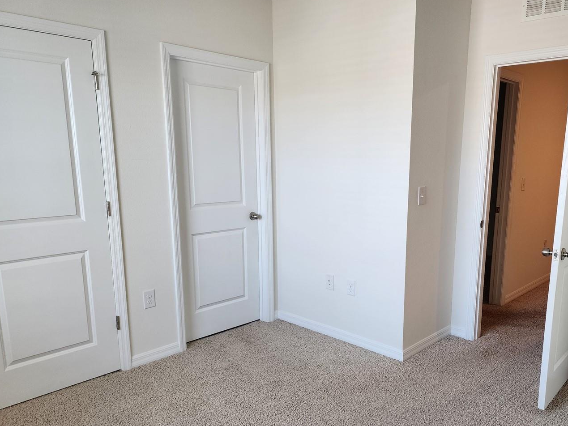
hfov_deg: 61.1
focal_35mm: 29
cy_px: 255
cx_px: 340
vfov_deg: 48.0
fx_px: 476
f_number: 1.8
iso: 125
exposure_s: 1/120
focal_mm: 6.4
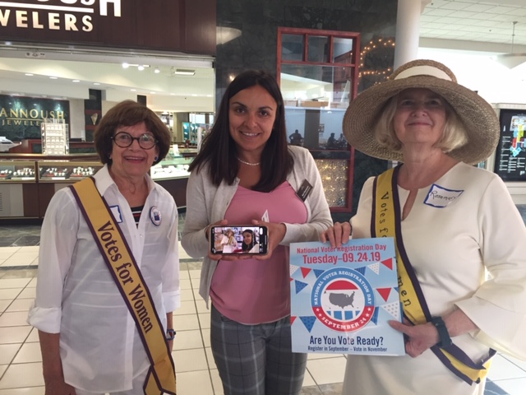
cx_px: 263
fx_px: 441
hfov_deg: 61.7
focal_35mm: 29
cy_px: 198
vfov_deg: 48.2
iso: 100
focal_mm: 4.15
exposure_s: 1/30
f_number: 2.2
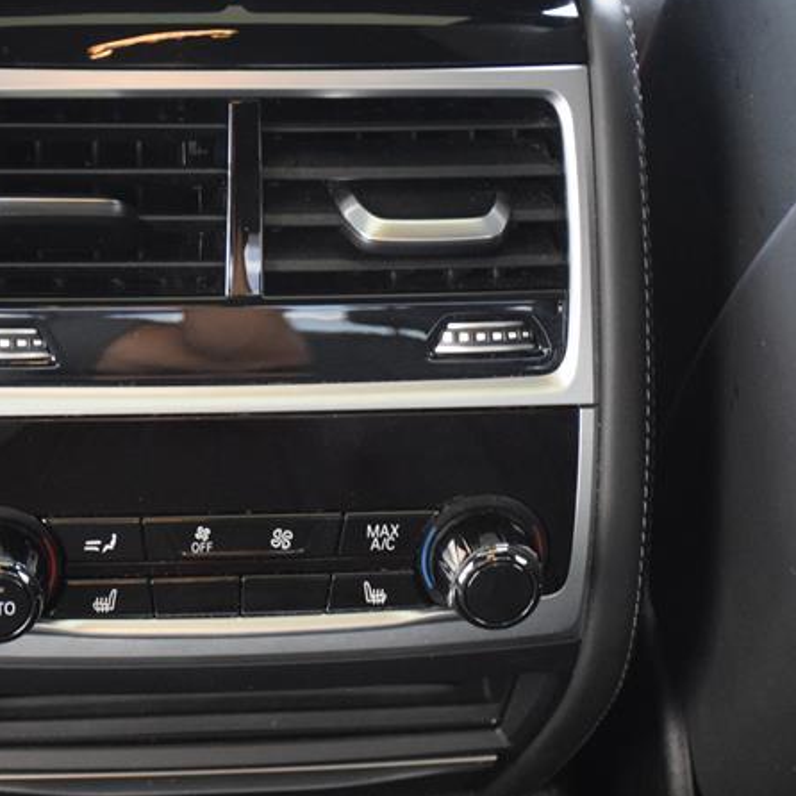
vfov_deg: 16.9
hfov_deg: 16.9
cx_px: 268
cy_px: 451
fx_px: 2673
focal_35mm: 103
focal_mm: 45
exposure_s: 1/60
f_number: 4.5
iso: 4000
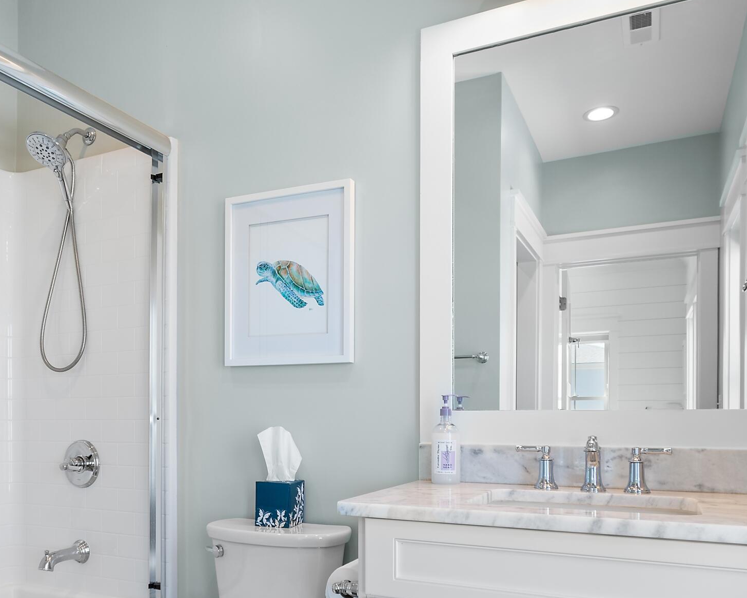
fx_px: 641
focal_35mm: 29
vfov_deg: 48.7
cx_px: 314
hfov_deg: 60.1
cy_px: 419
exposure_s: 1/25
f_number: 4.5
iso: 100
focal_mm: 10
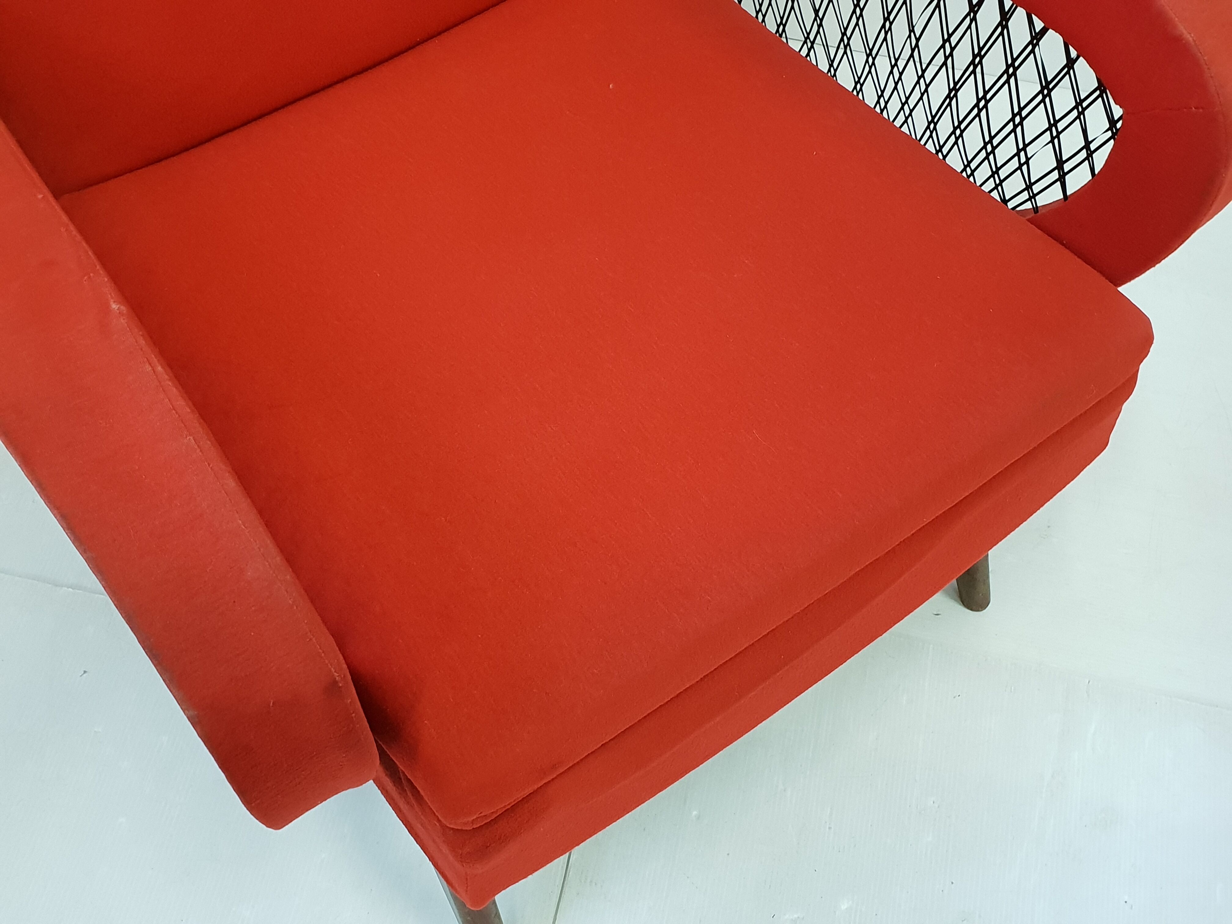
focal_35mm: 26
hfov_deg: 67.3
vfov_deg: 53.1
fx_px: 925
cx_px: 616
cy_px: 462
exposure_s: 1/33
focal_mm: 4.3
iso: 320
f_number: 2.4
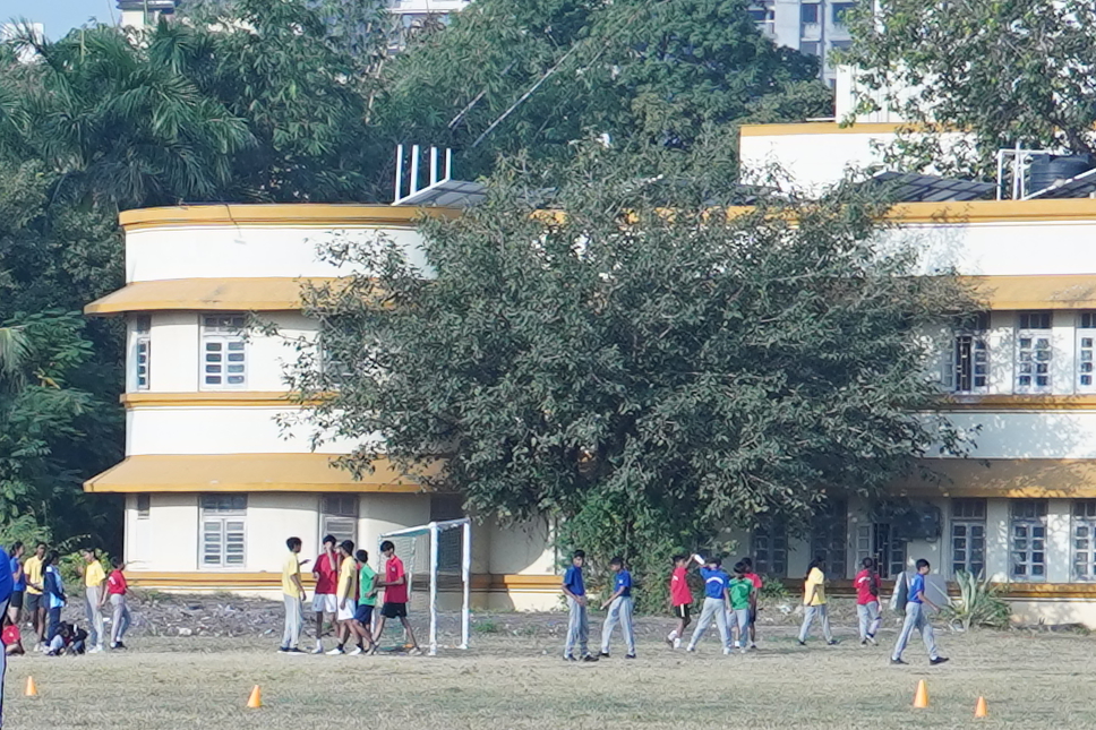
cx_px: -804
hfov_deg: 8.0
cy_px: 852
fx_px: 7548
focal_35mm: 248
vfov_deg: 5.5
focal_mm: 41
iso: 250
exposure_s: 1/1000
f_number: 5
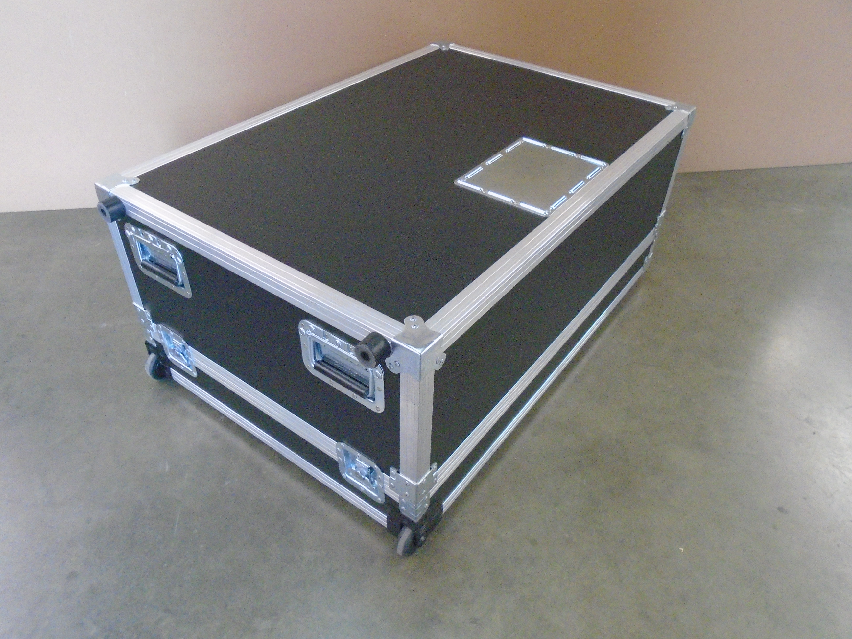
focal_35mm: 26
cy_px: 320
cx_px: 426
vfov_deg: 53.1
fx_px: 640
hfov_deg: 67.3
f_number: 3.2
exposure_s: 1/20
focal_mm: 4.6
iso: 800
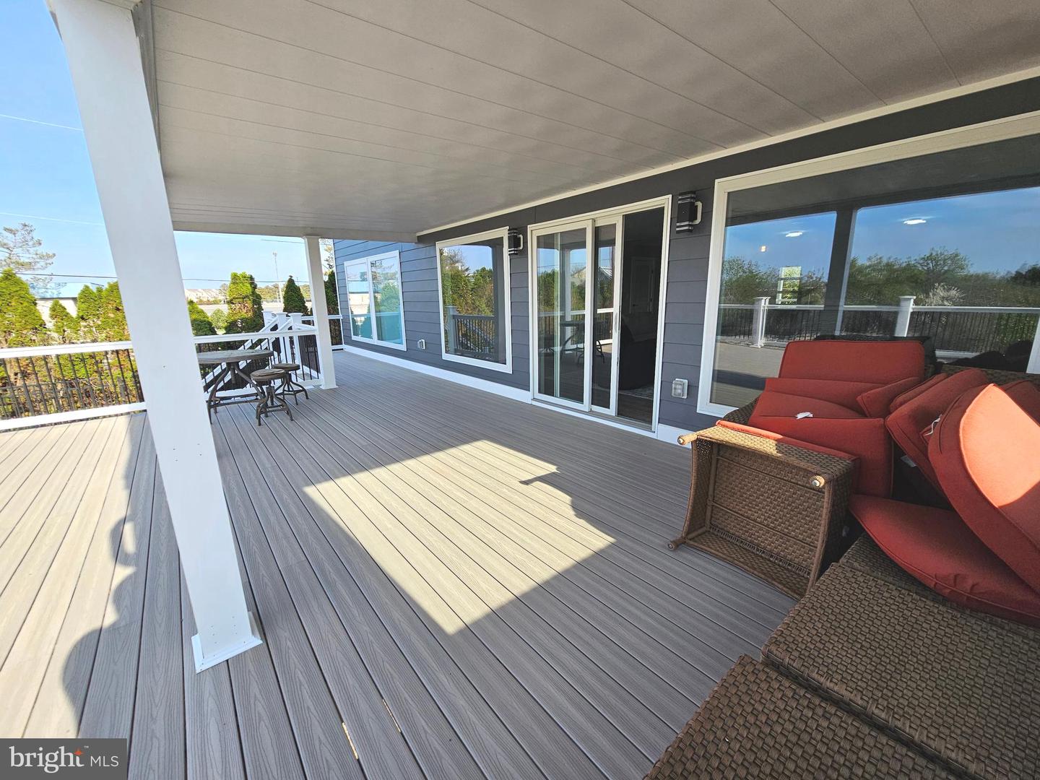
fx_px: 391
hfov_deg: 106.2
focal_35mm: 13
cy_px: 390
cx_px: 520
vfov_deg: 89.9
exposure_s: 1/694
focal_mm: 2.2
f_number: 2.2
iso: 50
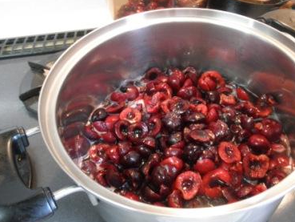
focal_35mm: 34
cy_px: 93
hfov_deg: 53.6
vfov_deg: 41.7
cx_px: 177
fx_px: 290
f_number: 3
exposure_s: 1/6
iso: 200
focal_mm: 5
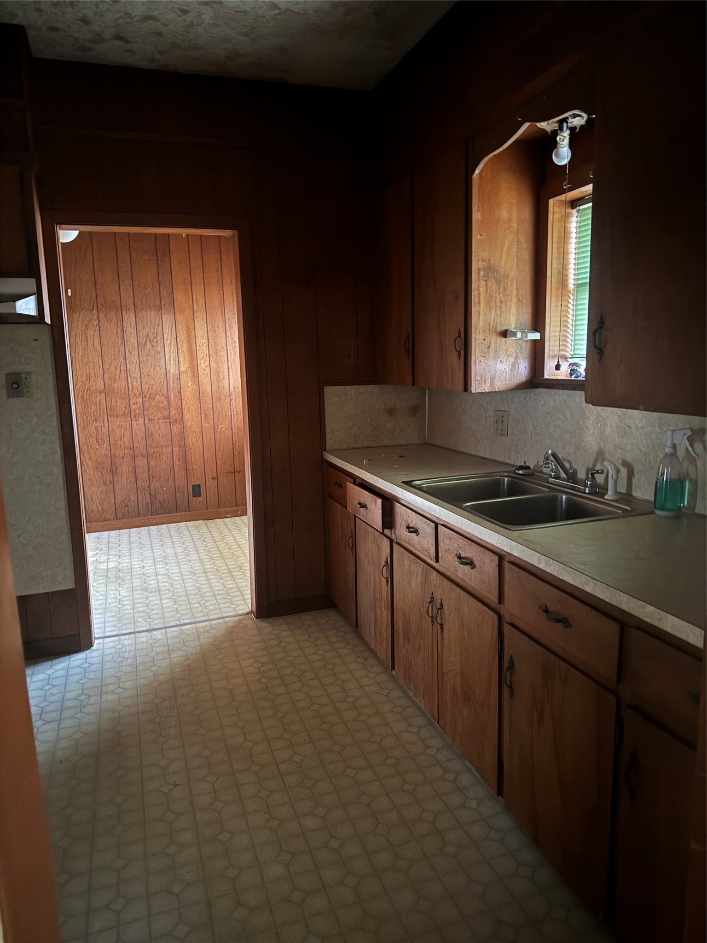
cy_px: 472
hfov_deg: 56.8
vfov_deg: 71.6
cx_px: 354
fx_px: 654
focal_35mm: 24
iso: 1600
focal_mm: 6.76
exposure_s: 1/5
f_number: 1.78
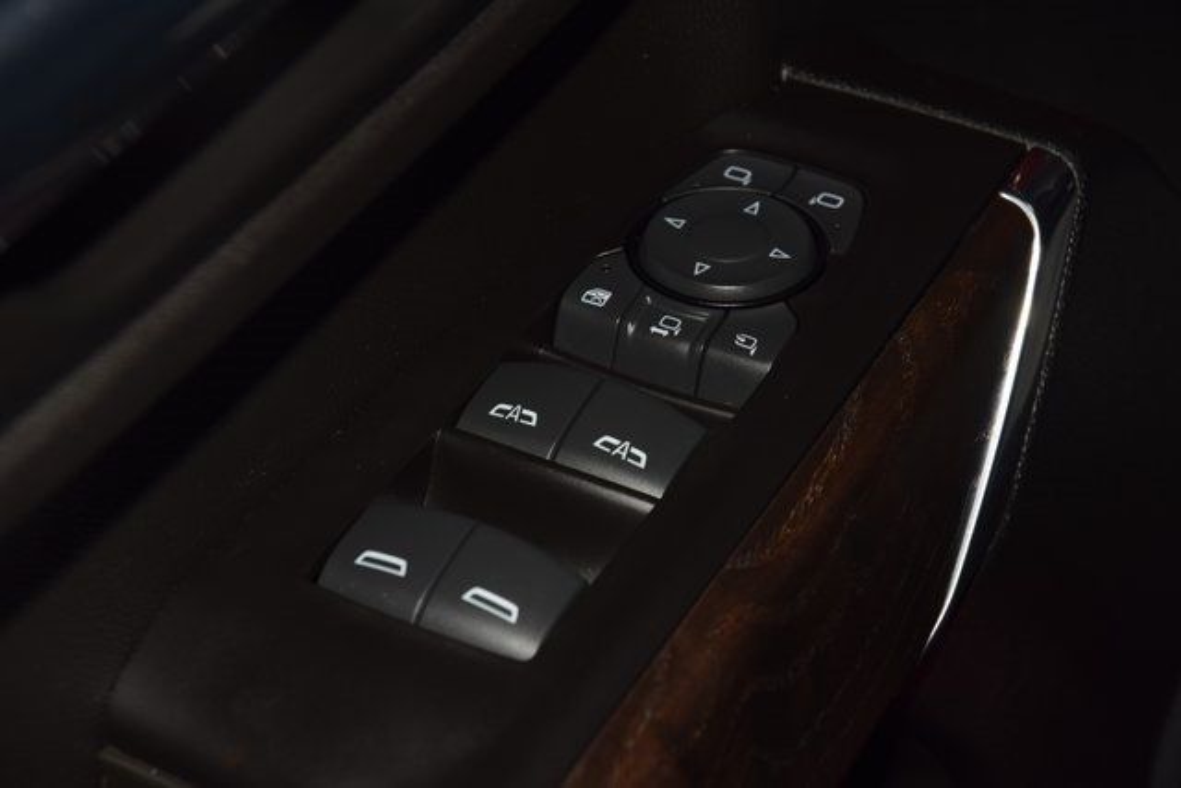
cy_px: 394
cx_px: 590
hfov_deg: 19.5
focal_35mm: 105
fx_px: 3445
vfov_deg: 13.0
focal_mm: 70
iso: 100
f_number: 8
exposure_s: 1/125
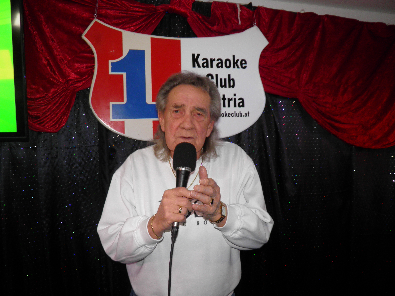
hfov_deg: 58.3
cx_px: 187
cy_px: 153
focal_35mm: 31
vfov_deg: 45.4
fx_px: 354
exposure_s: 1/30
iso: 100
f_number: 2.8
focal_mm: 4.9
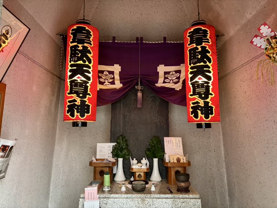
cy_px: 104
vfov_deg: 53.1
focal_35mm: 26
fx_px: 208
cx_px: 138
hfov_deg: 67.3
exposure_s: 1/50
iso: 250
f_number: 1.6
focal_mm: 5.96
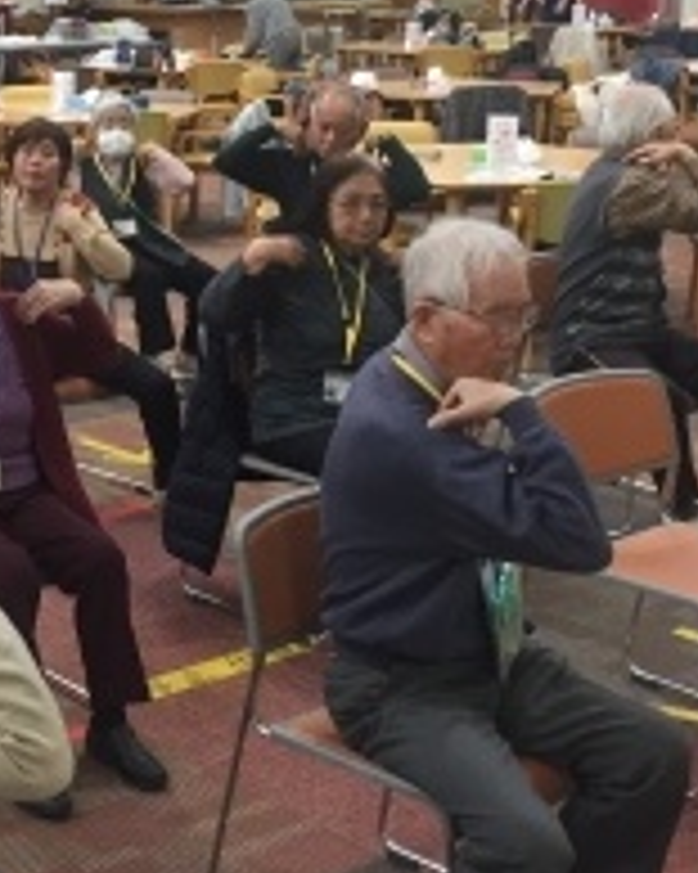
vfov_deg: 26.0
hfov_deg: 20.2
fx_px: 1887
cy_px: 306
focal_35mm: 73
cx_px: -38
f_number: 2.2
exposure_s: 1/30
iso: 50
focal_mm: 4.15
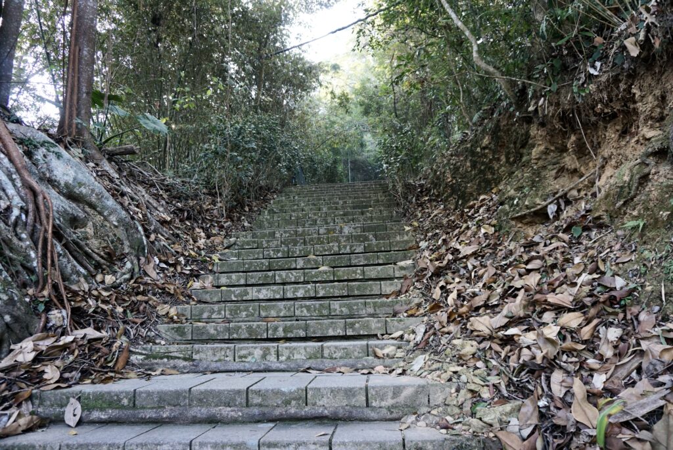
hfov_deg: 73.7
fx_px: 449
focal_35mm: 24
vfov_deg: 53.2
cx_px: 336
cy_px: 225
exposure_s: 1/160
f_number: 4
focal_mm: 16
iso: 800
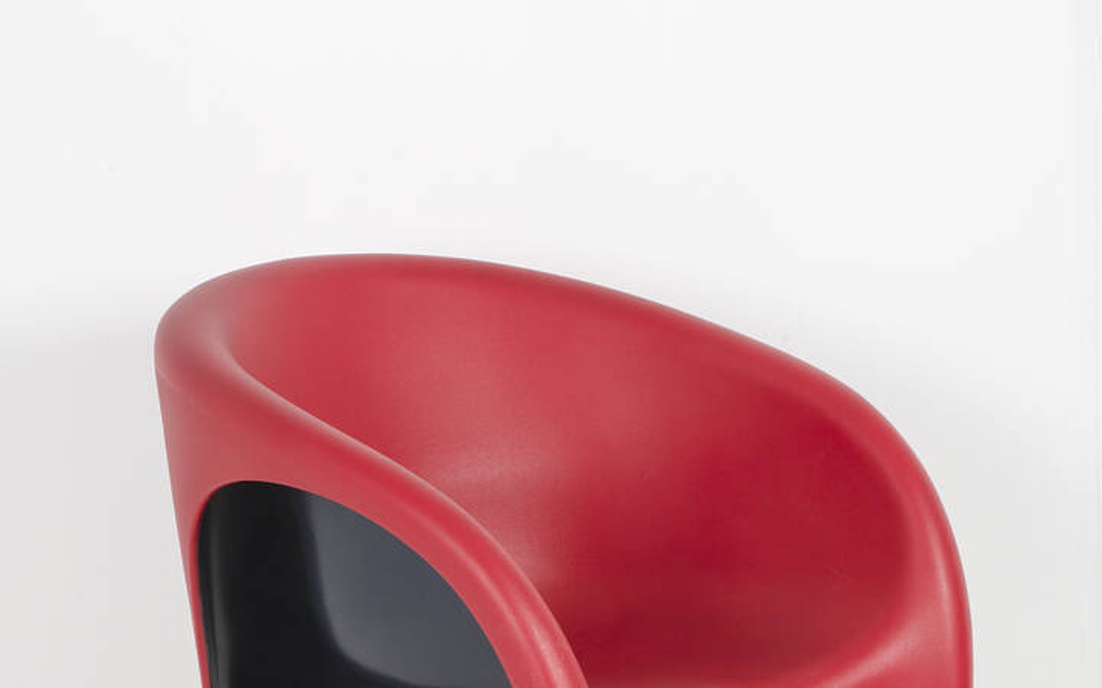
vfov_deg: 11.7
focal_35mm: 111
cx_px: 552
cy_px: 700
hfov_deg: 18.8
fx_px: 3333
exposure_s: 1/200
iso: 100
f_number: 22
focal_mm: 48
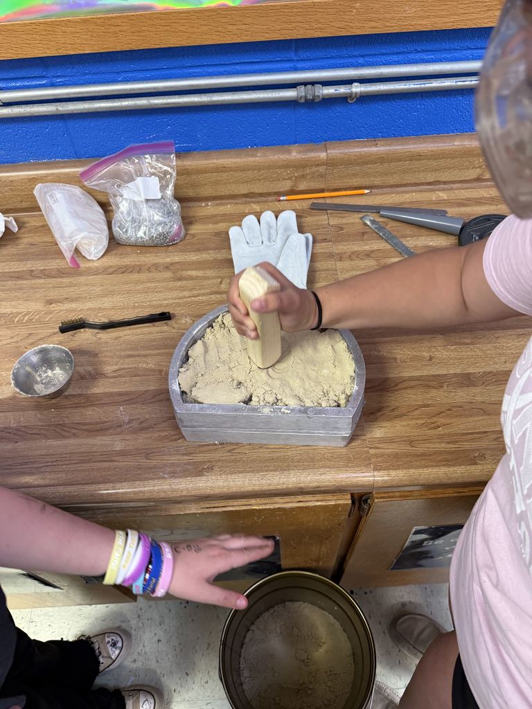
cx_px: 266
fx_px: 492
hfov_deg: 56.8
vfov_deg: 71.6
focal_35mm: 24
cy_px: 354
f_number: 1.78
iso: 200
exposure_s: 1/60
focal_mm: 6.76
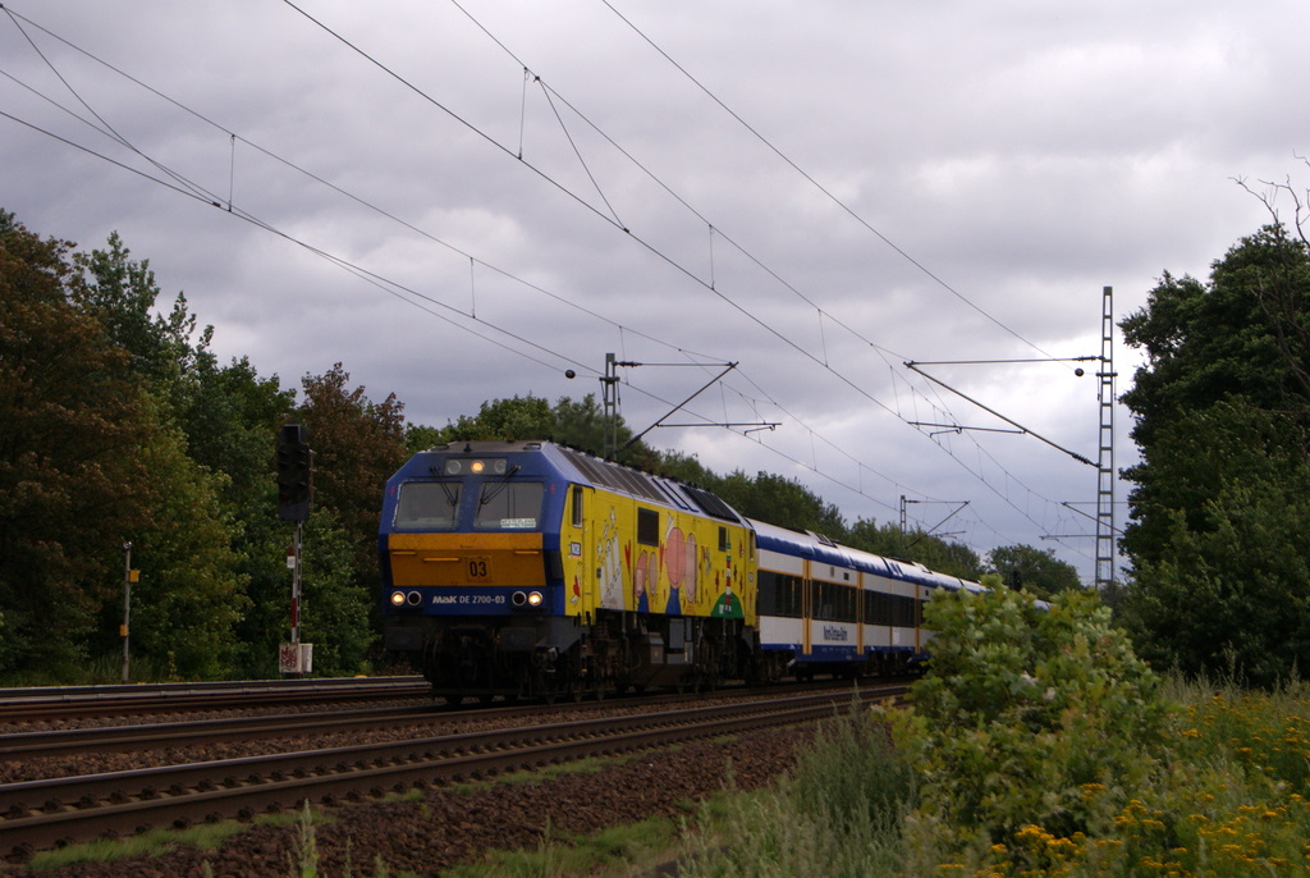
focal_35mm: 82
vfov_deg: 16.6
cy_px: 439
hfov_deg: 24.6
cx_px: 655
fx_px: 3006
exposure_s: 1/1000
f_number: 10
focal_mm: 55
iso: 200
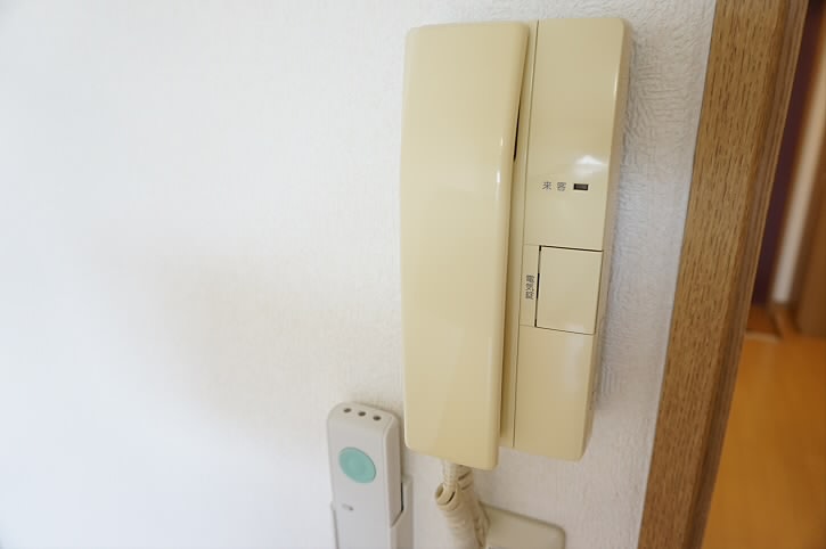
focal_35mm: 24
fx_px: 550
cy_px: 274
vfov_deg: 53.0
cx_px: 413
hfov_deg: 73.8
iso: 500
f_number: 4
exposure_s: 1/60
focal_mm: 16
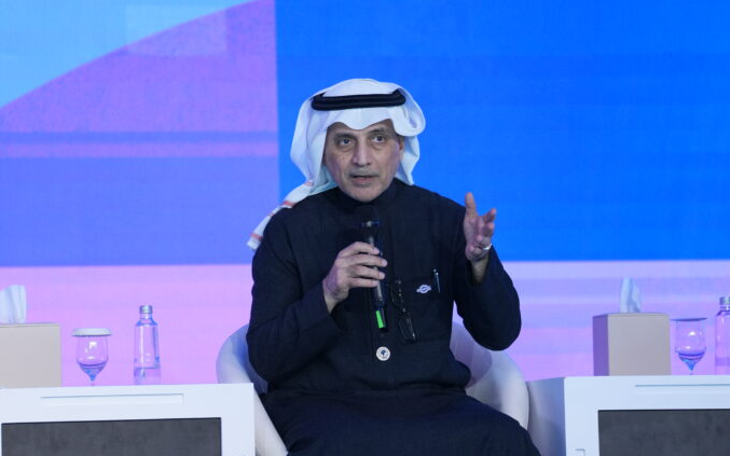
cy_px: 218
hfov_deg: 6.8
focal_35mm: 307
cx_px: 366
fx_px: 6107
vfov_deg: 4.3
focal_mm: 200
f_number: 2.8
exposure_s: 1/200
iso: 1000
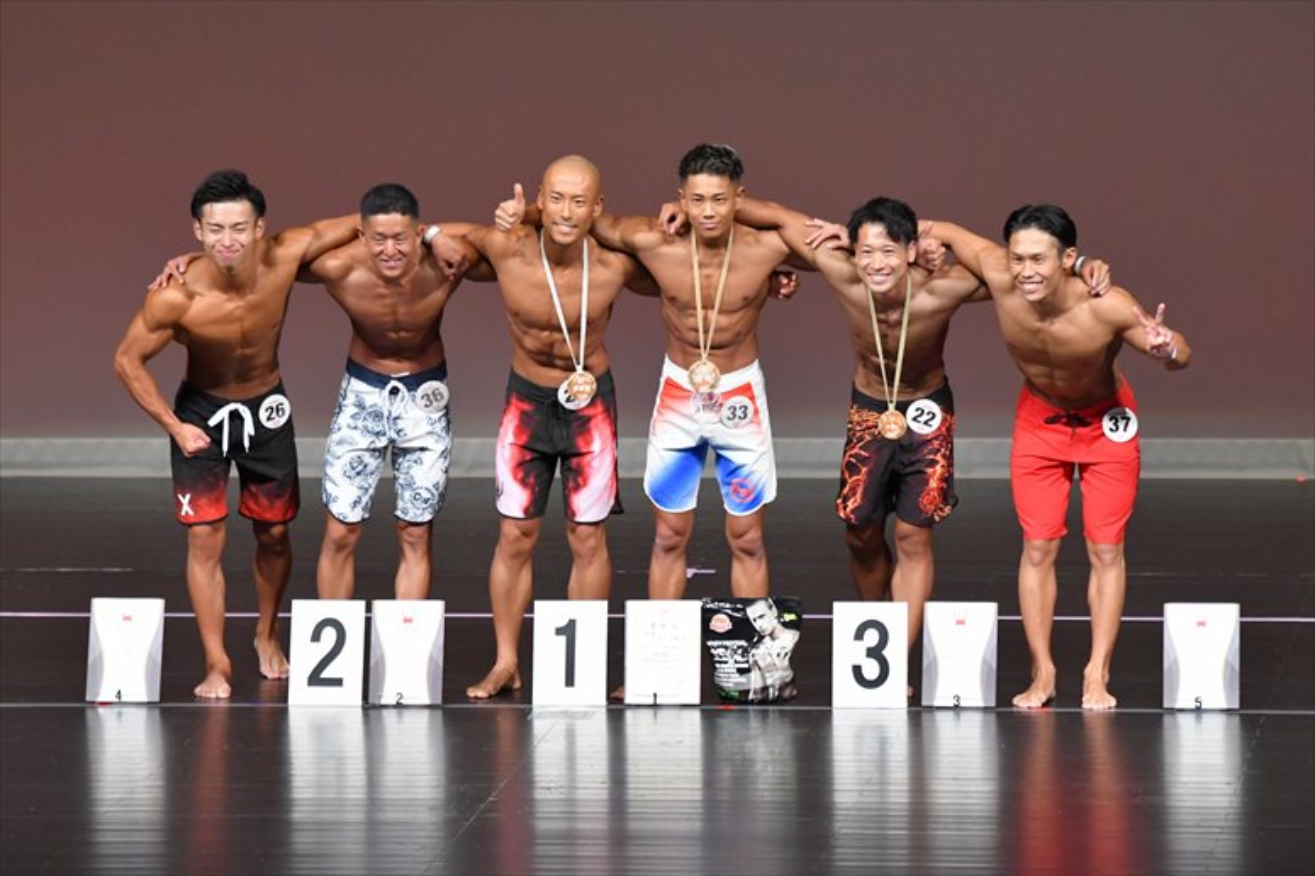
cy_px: 438
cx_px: 658
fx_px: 9858
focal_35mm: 270
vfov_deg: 5.1
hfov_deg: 7.6
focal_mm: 180
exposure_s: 1/400
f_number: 5.6
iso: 4000
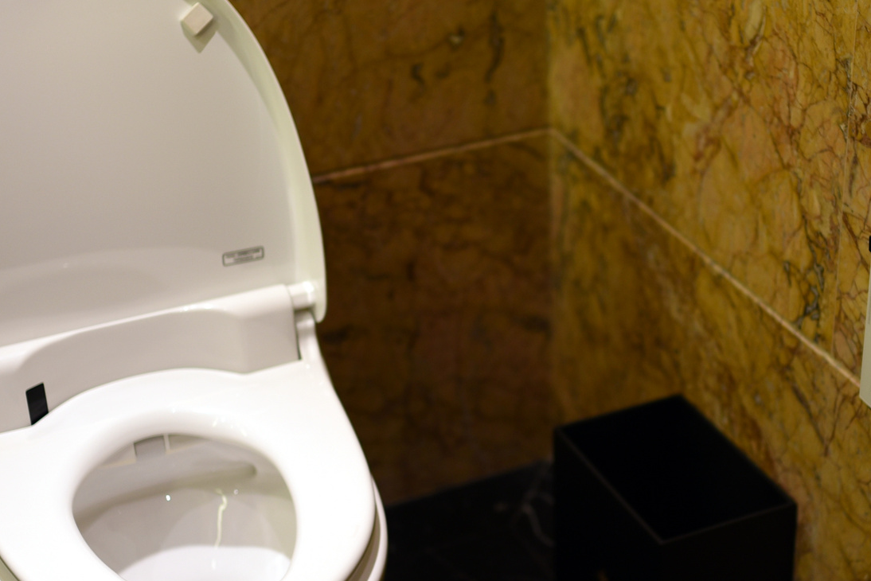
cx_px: 550
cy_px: 333
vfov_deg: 17.1
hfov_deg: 25.3
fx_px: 1936
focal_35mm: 80
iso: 200
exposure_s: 1/200
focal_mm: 35
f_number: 1.4
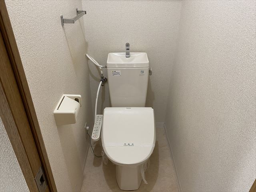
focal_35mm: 26
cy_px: 96
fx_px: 192
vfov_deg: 53.1
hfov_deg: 67.3
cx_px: 128
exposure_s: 1/50
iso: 160
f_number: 1.8
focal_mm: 4.25
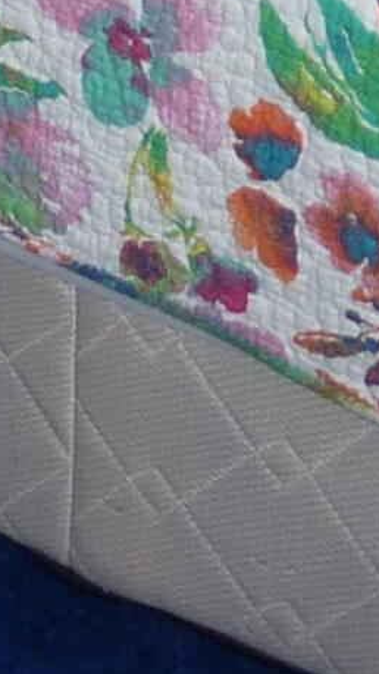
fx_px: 3182
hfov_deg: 6.8
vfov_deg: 10.4
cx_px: -115
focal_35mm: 178
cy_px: -969
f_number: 3.3
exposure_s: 1/30
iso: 100
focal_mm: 4.1
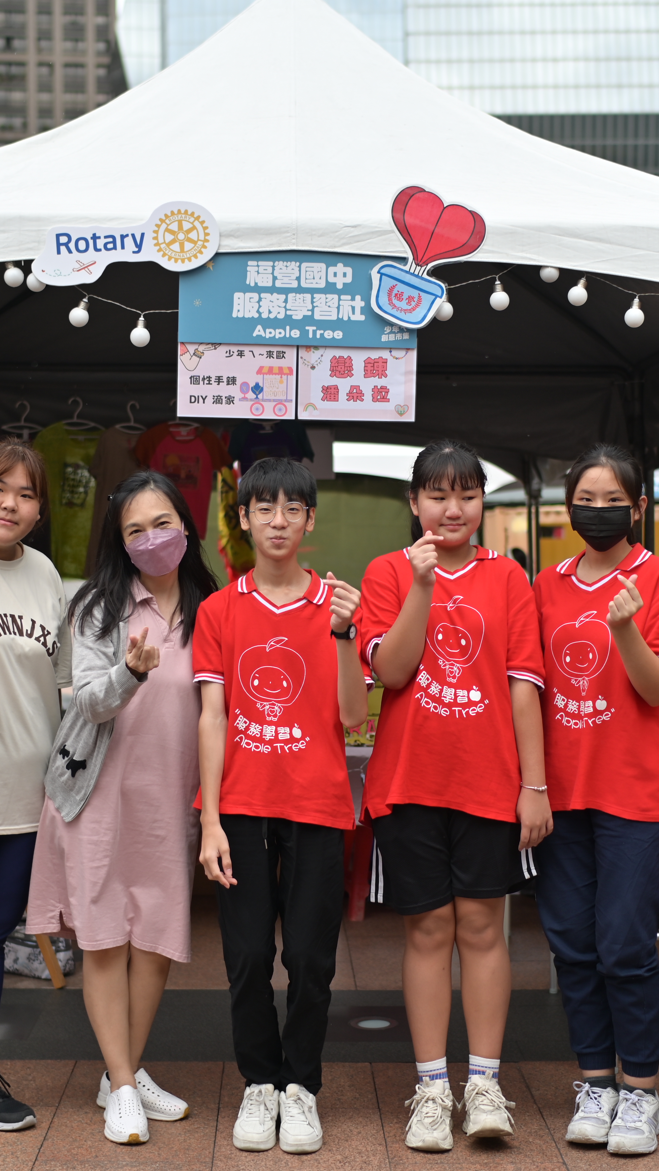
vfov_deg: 37.2
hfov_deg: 21.5
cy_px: 591
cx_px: 314
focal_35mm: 56
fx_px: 1740
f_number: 1.8
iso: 100
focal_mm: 35
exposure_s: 1/2500
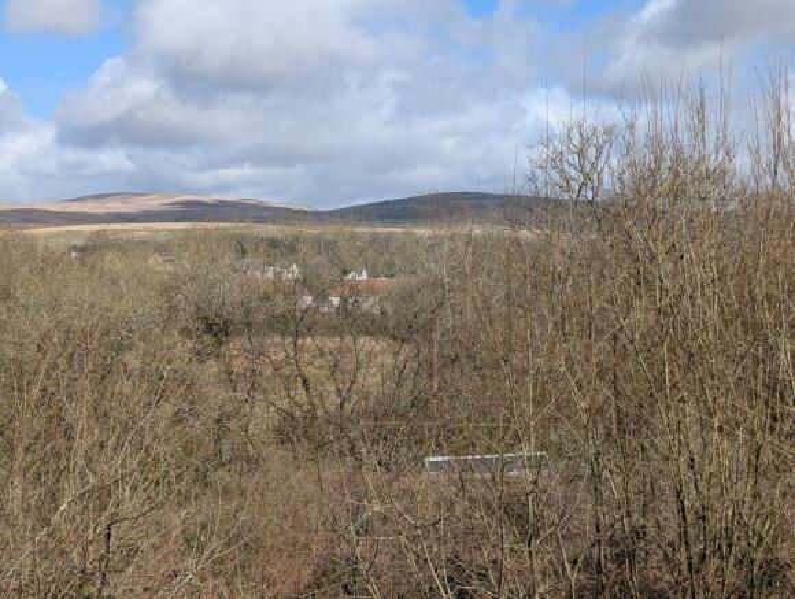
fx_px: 1127
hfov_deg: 38.8
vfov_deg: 29.8
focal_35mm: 49
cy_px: 300
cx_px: 398
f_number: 1.68
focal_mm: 6.9
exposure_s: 1/1087
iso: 21
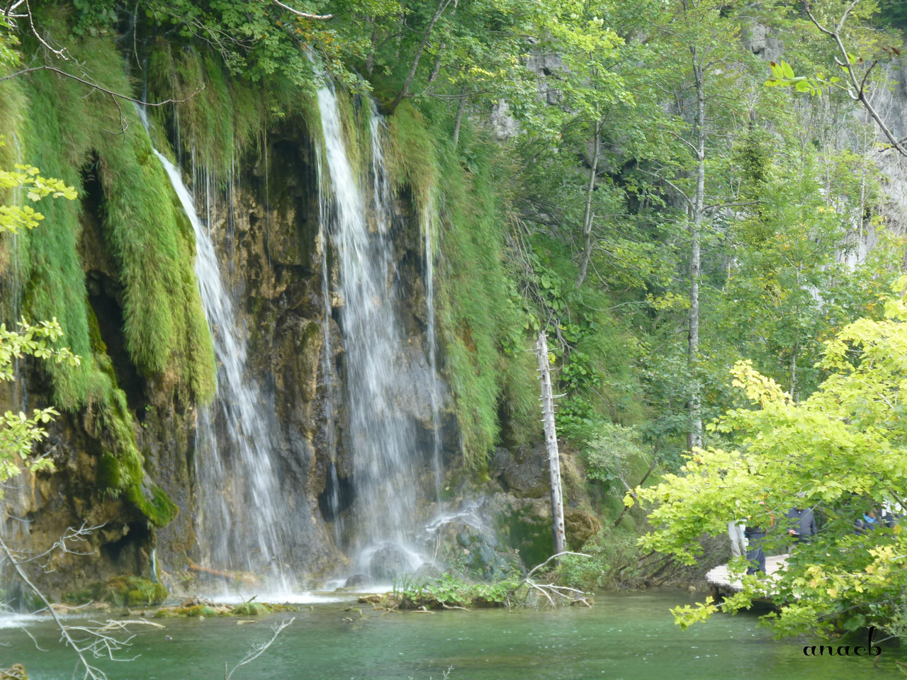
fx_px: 3066
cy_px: 340
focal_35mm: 117
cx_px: 454
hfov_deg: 16.8
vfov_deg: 12.7
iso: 80
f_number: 3.6
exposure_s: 1/40
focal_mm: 20.8
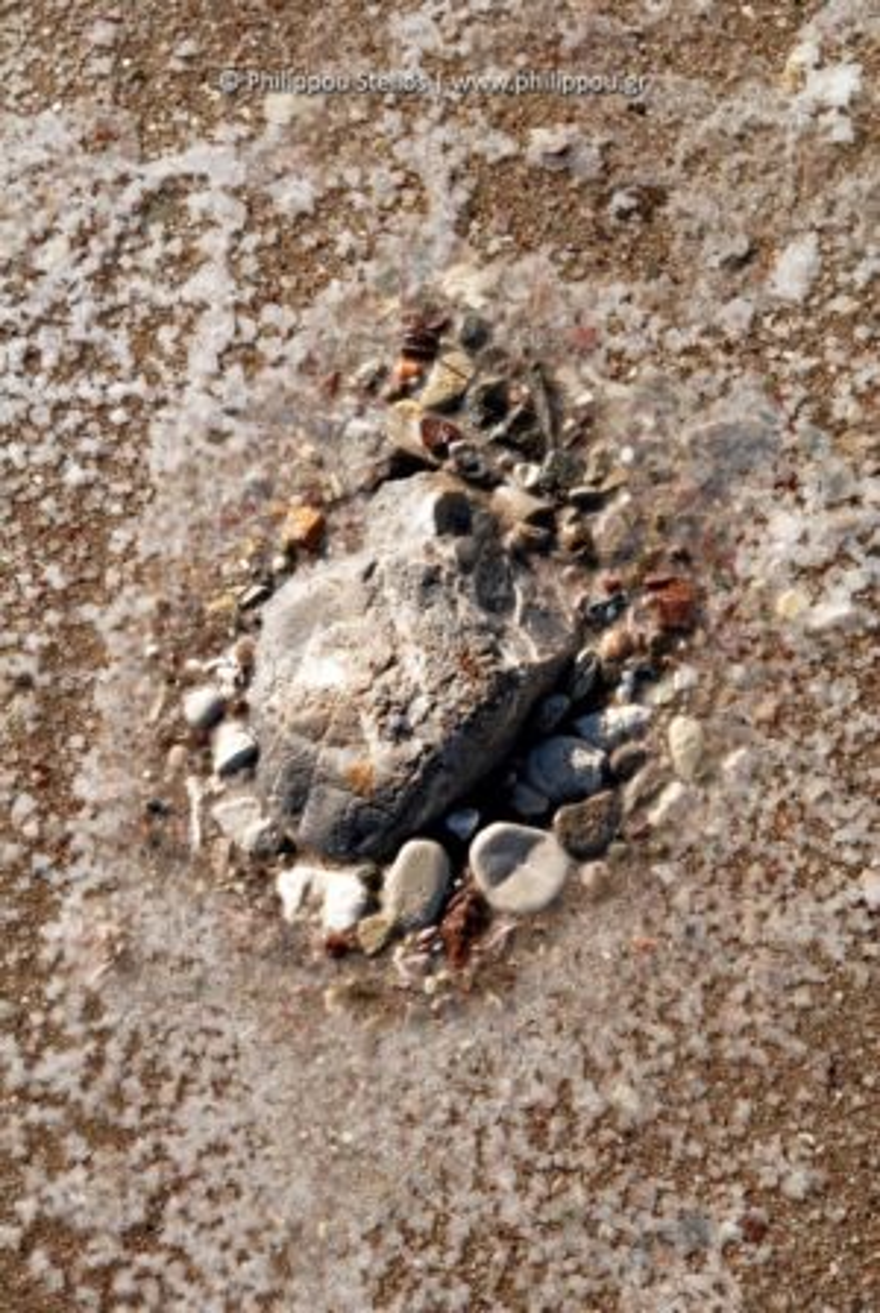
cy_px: 656
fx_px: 3290
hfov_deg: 15.2
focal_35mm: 90
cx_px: 440
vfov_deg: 22.6
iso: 200
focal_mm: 60
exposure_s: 1/500
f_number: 8
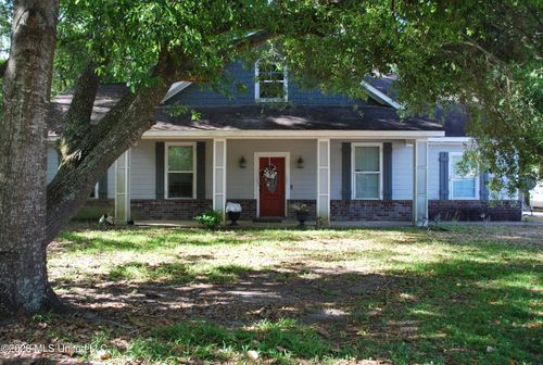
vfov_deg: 40.2
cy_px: 182
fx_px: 499
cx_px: 272
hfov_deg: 57.1
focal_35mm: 33
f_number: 5
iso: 200
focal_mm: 22
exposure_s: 1/100
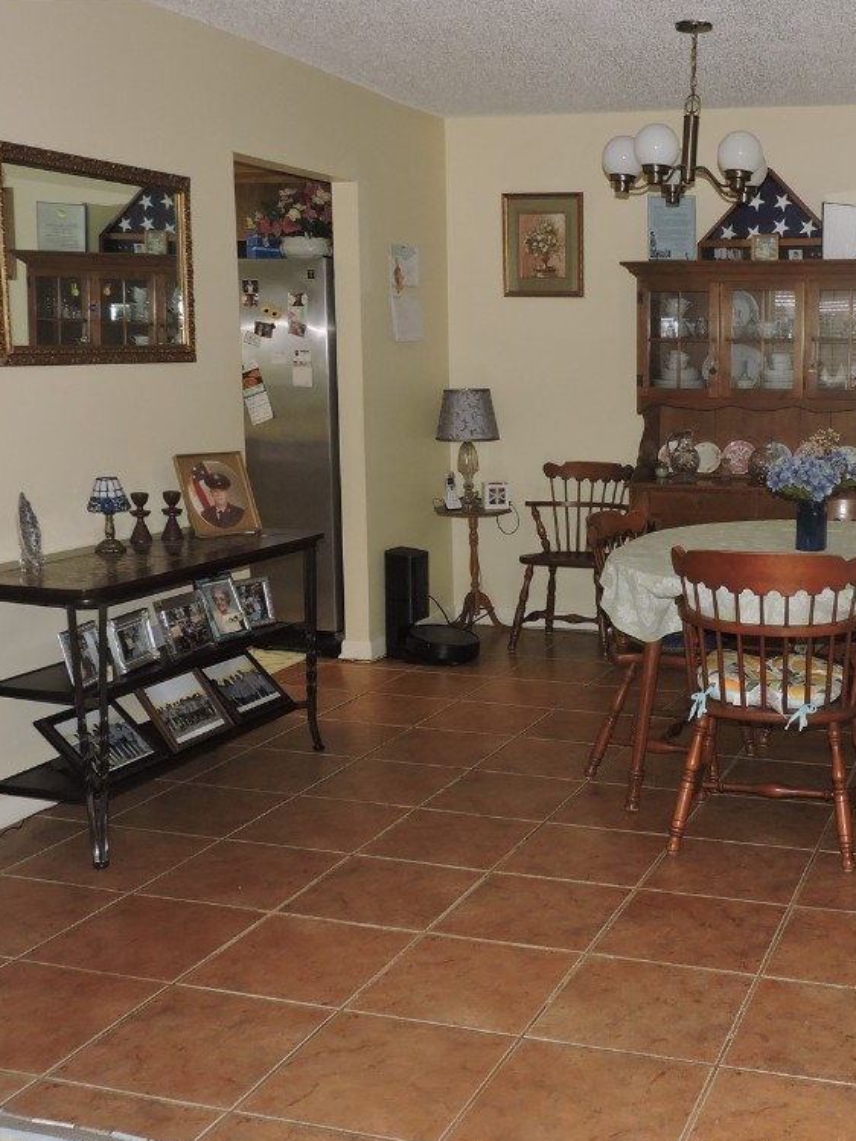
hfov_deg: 34.2
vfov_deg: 45.8
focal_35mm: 41
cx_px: 676
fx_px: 1351
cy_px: 579
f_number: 3.1
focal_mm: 5.4
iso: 200
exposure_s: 1/30
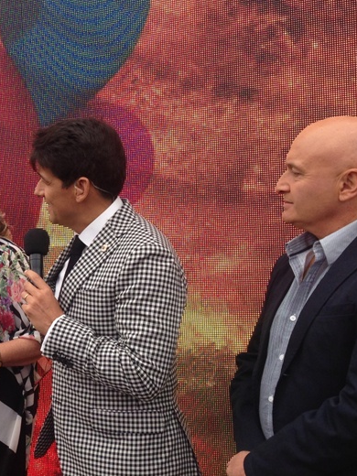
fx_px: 894
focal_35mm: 65
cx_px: -43
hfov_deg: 21.4
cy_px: 267
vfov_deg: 29.8
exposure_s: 1/261
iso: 50
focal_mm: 4.12
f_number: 2.4
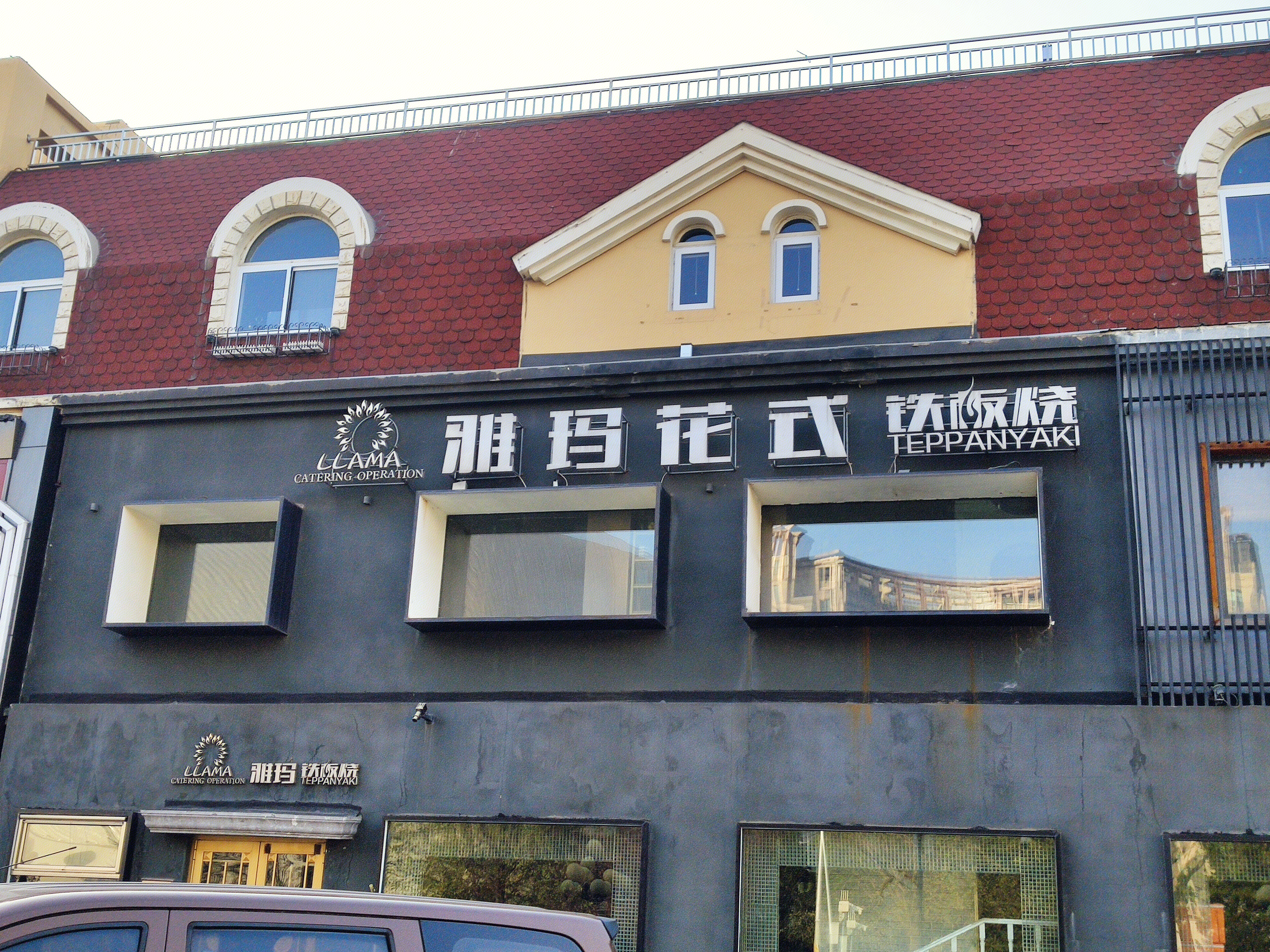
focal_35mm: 39
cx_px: 635
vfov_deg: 36.8
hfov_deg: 47.9
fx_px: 1431
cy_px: 476
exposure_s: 1/1741
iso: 112
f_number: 1.75
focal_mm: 4.75
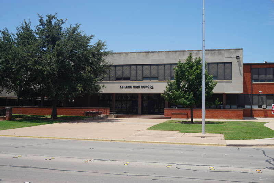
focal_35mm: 42
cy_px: 92
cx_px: 137
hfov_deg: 46.4
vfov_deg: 31.9
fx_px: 320
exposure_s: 1/160
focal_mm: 28
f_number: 11
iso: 100
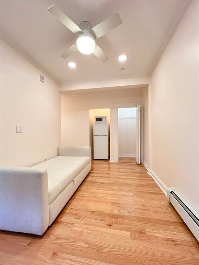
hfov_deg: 89.9
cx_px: 100
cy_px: 132
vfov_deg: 106.2
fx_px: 100
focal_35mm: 13
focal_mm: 1.57
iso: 200
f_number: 1.8
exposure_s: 1/120
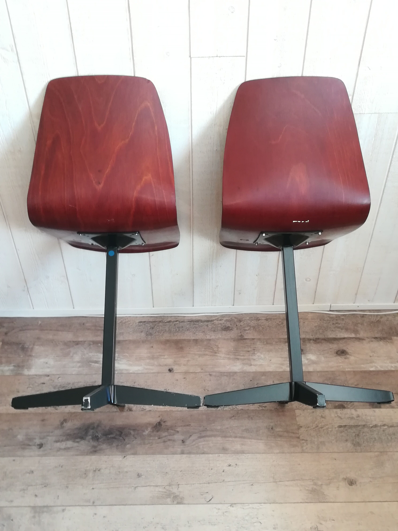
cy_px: 266
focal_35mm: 33
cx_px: 199
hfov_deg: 42.9
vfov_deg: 55.4
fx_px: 506
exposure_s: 1/33.3
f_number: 2.2
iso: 250
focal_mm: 3.83
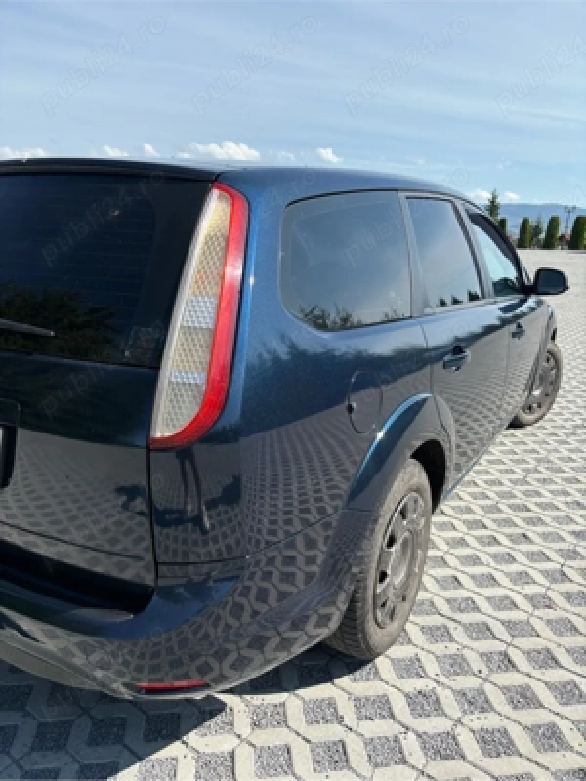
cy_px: 390
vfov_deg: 67.3
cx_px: 293
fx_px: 587
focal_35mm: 26
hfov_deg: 53.1
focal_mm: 5.96
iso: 50
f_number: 1.6
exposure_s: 1/2538
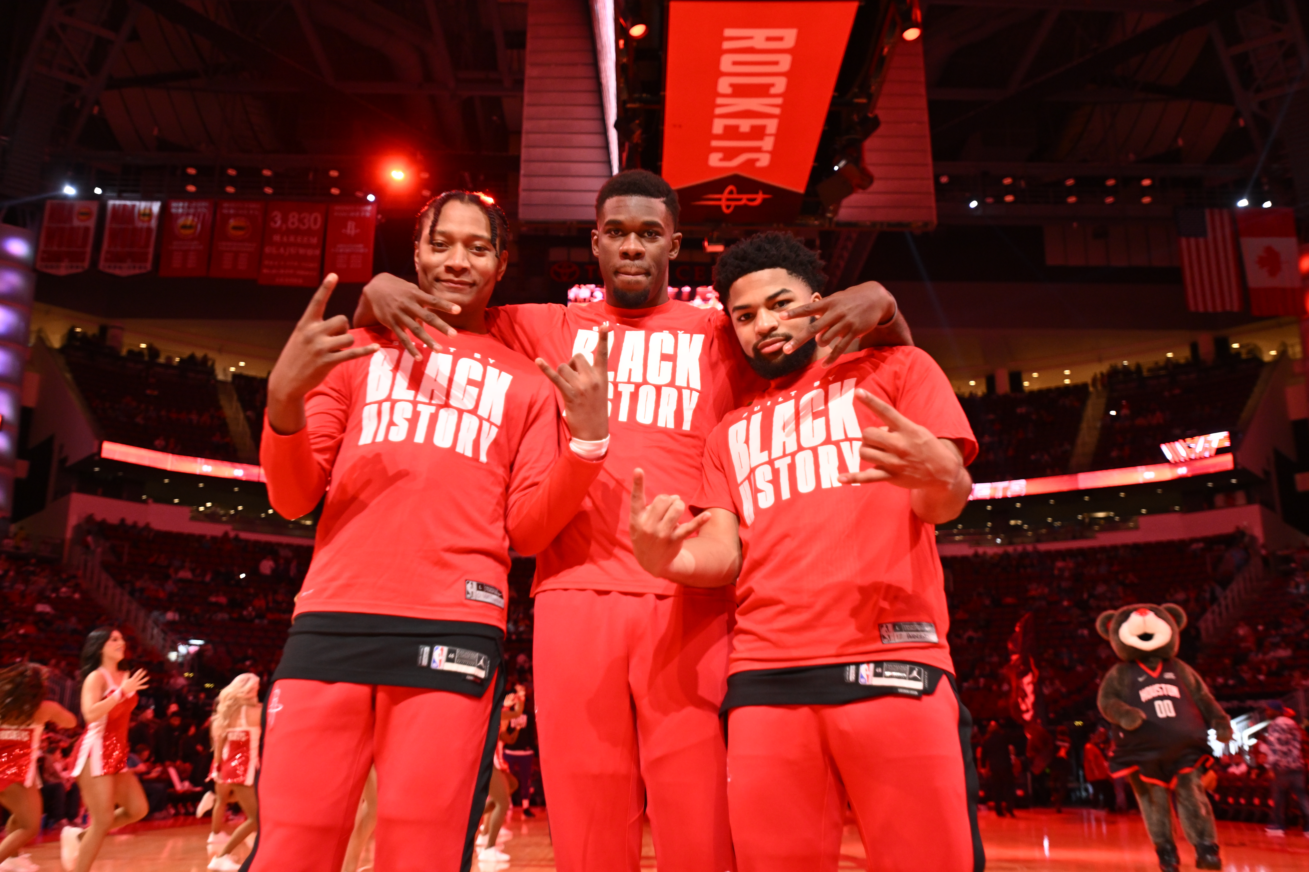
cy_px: 436
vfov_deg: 41.1
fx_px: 1163
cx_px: 654
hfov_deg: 58.7
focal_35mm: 32
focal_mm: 32
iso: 2500
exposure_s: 1/250
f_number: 2.8
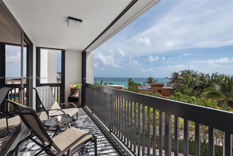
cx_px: 116
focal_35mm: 16
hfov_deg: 96.7
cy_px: 78
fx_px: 104
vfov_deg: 73.8
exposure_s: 1/800
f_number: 8
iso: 250
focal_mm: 16
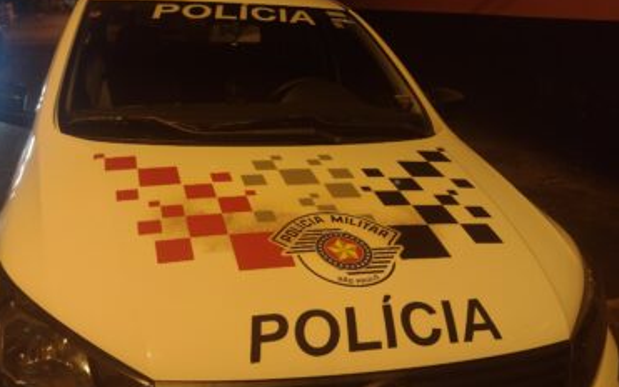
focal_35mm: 36
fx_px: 607
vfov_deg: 35.3
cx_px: 251
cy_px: 187
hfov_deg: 53.7
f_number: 1.7
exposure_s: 1/40
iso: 509
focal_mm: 4.71
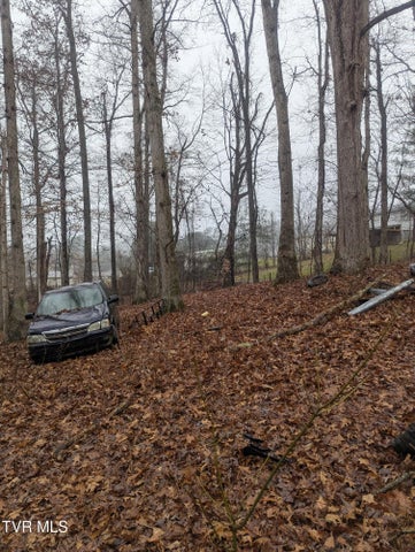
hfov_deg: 56.9
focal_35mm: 24
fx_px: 383
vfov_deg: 71.5
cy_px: 276
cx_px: 208
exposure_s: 1/455
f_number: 1.85
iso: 304
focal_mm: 6.81
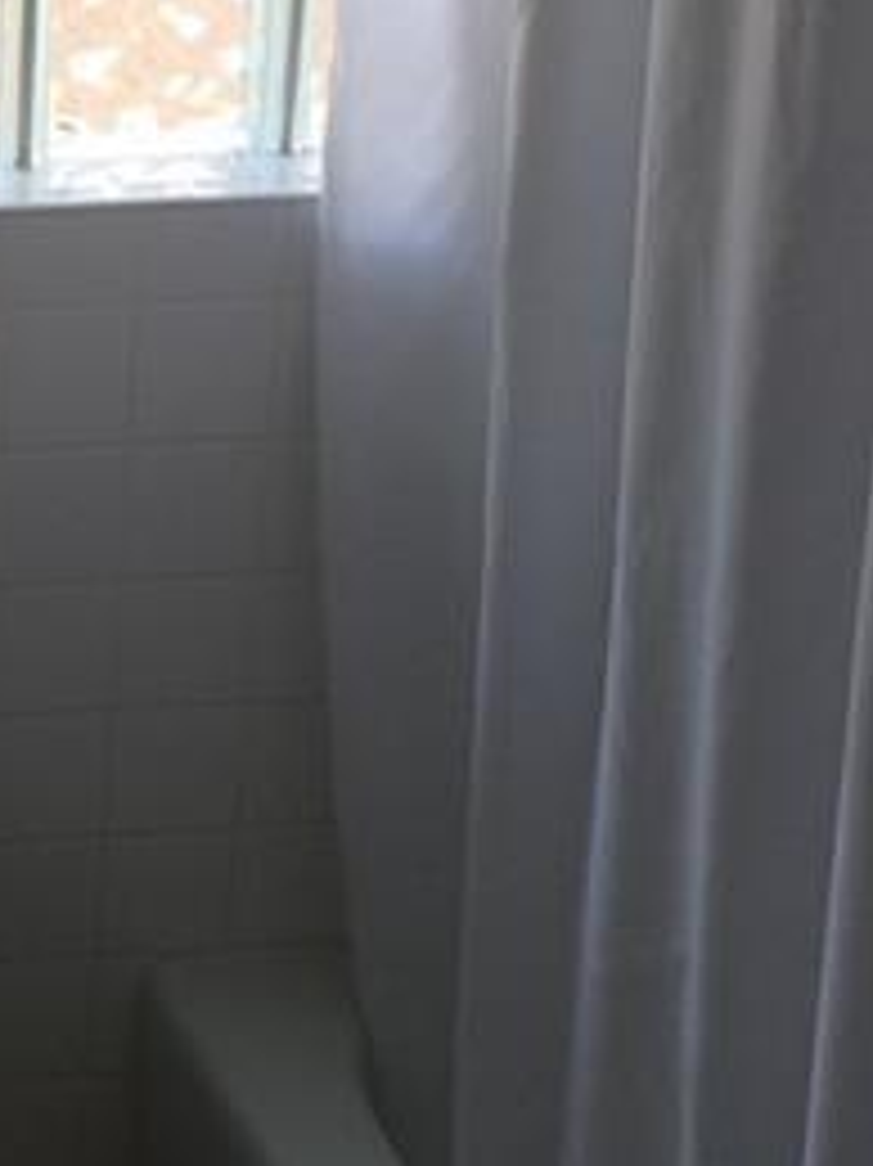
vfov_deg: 22.7
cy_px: 711
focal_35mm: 86
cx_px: -274
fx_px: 2894
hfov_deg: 16.2
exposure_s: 1/120
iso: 32
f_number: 2.2
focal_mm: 4.15
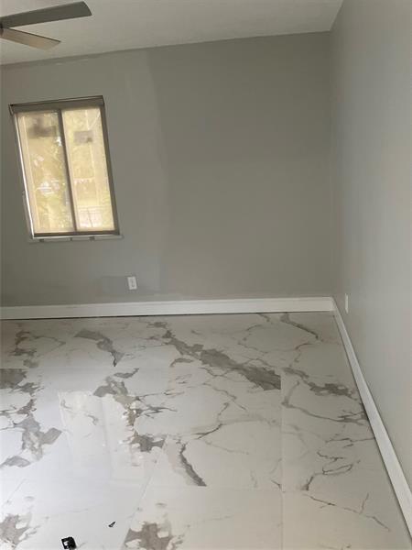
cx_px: 206
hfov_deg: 48.2
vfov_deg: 61.7
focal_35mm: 29
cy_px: 275
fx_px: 460
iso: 100
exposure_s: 1/60
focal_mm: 3
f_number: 1.8
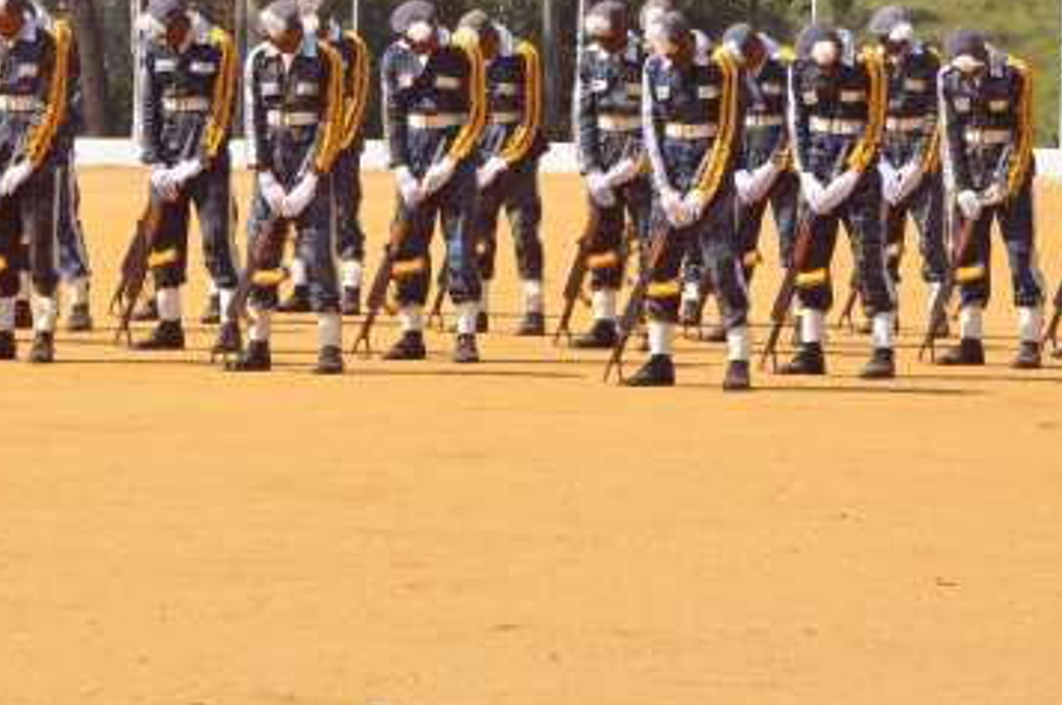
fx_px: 6835
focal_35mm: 232
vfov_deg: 5.9
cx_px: 330
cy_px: 146
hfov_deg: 8.9
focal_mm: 92
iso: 200
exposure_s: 1/160
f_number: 14
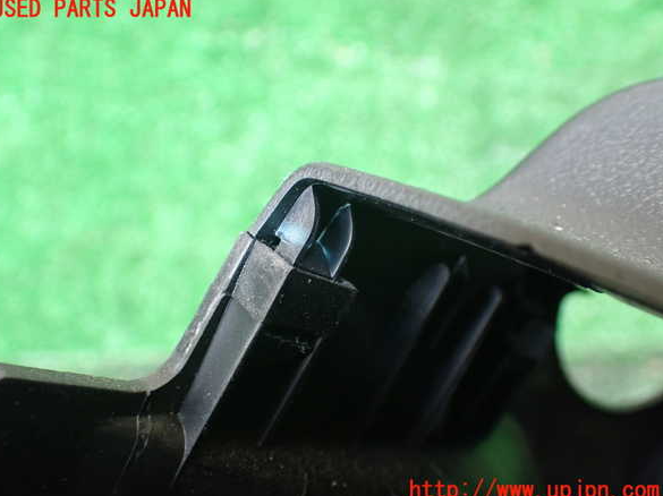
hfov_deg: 47.9
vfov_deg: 36.8
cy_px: 250
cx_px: 325
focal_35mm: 39
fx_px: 747
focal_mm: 6.83
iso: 800
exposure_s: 1/100
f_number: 2.7
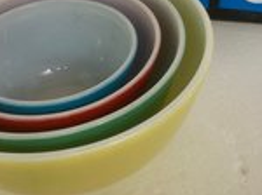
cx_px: 174
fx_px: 484
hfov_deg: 30.1
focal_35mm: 64
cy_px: 30
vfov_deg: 22.5
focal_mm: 3.99
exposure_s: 1/60
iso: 80
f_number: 1.8
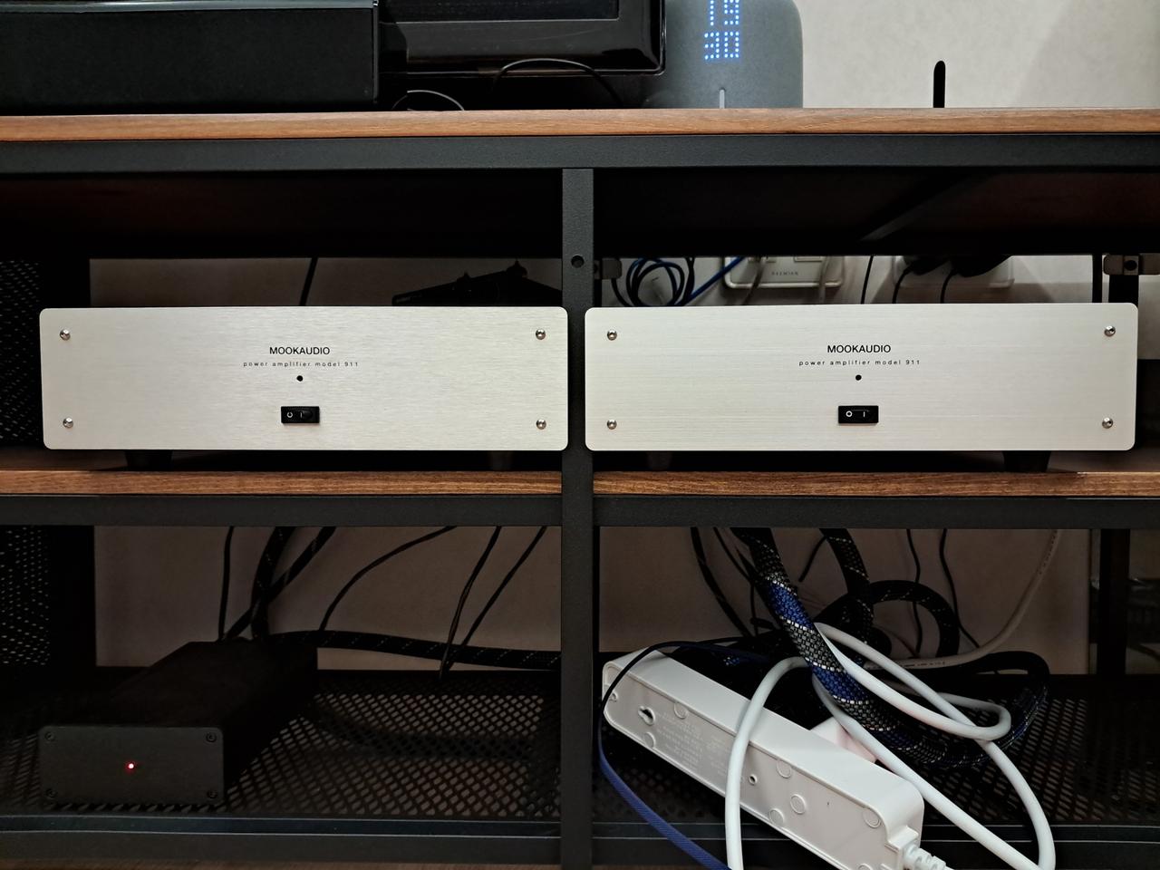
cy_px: 435
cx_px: 580
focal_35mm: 27
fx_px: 905
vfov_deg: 51.4
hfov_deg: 65.3
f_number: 1.8
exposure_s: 1/33
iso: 640
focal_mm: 4
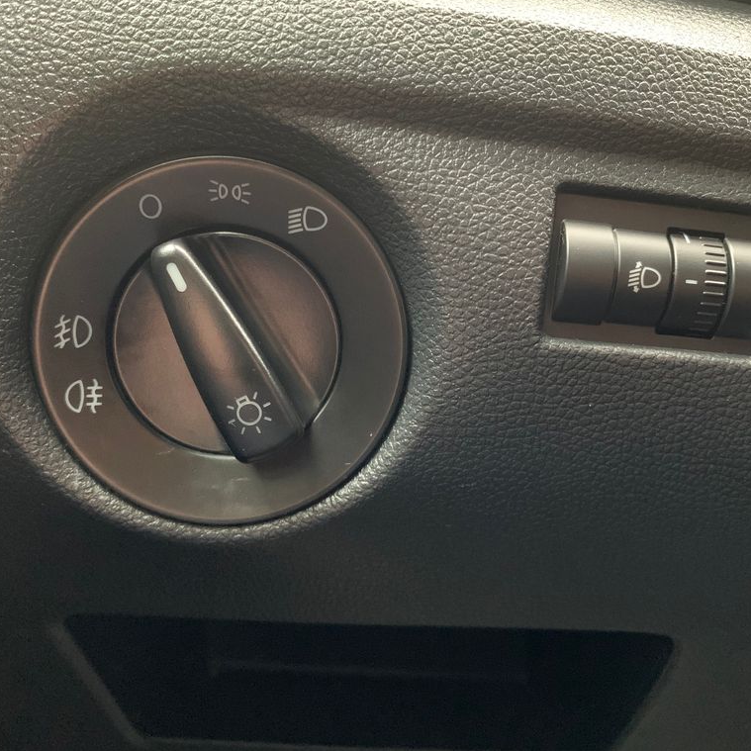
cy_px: 373
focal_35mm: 31
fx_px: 761
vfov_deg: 52.5
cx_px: 422
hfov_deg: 52.4
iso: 800
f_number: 1.8
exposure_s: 1/25
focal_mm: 4.25
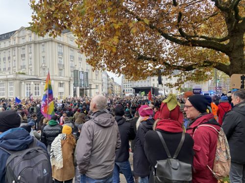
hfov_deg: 67.3
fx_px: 184
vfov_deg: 53.1
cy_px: 92
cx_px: 122
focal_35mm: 26
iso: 125
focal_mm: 4.25
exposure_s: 1/94
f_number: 1.8
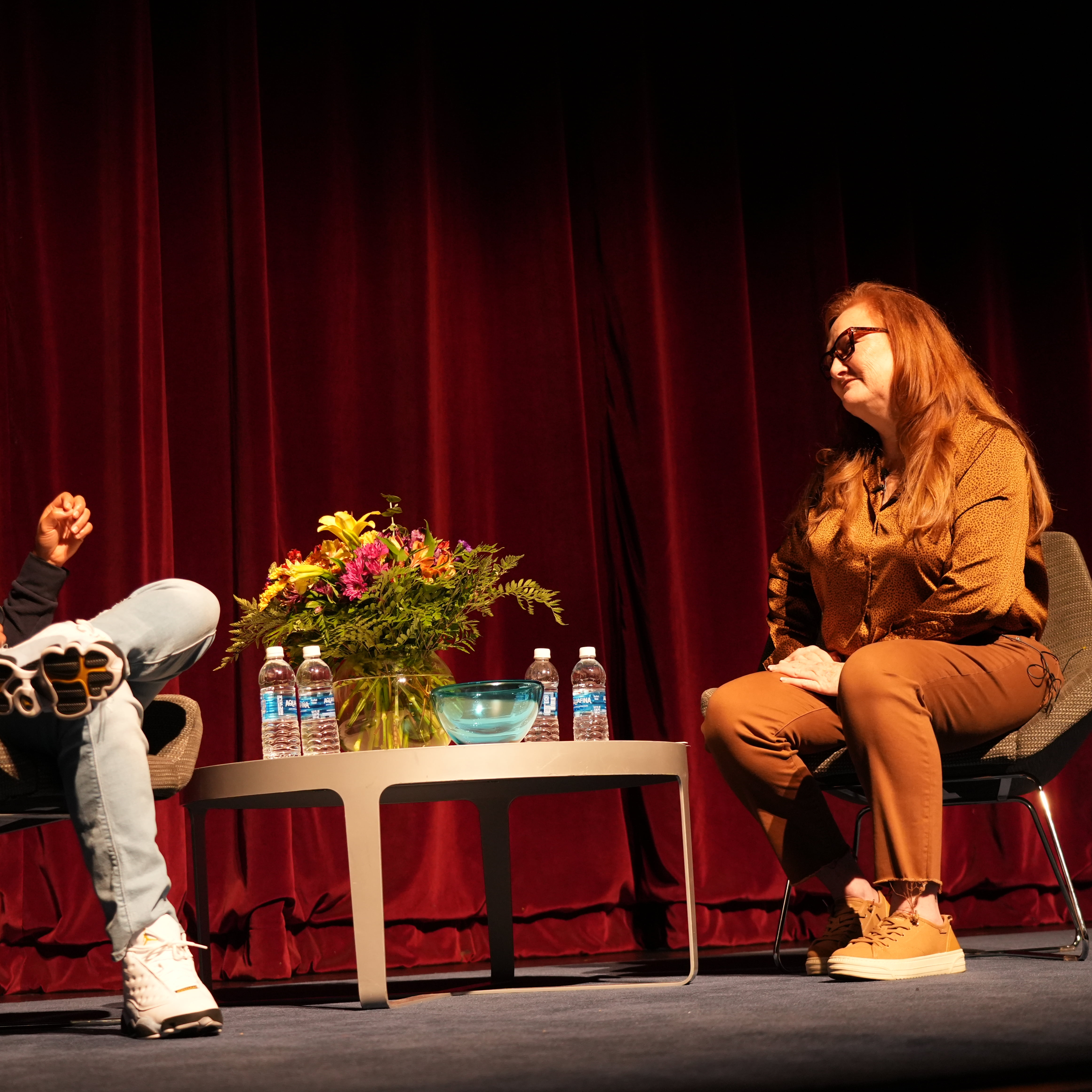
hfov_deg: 25.3
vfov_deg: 25.4
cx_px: 391
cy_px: 545
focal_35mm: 68
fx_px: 2427
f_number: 4
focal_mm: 53
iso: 2500
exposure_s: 1/200
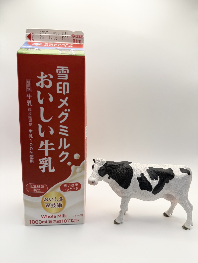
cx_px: 99
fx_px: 183
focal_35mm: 24
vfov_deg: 71.6
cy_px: 132
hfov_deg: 56.8
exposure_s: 1/145
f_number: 1.78
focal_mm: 6.76
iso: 50
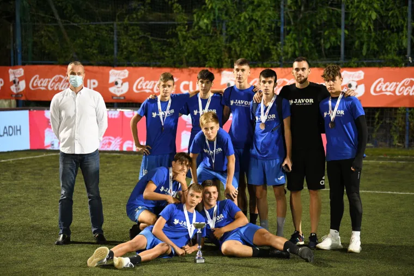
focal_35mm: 92
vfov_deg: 14.9
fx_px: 1058
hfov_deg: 22.1
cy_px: 138
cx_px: 207
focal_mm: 92
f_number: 2.8
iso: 4000
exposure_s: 1/100
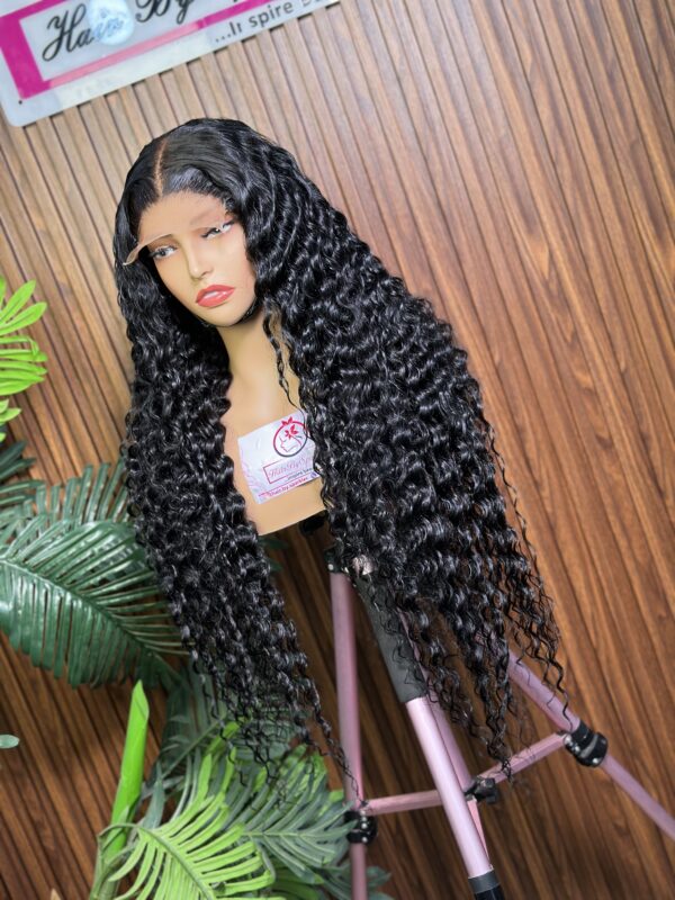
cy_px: 450
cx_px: 338
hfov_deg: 30.3
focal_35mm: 48
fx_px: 1248
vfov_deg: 39.7
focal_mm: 6.86
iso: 64
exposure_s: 1/120
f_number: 1.78
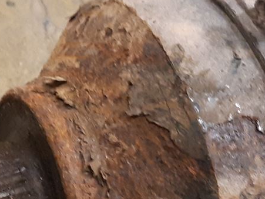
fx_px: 903
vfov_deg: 12.4
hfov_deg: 16.4
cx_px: 20
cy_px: 183
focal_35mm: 118
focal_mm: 3.93
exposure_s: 1/25
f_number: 1.7
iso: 320
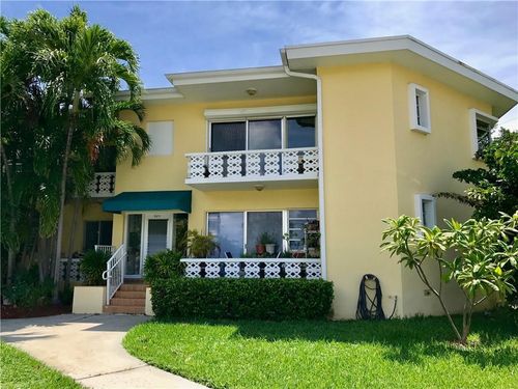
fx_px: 419
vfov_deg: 49.7
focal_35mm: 28
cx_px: 259
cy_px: 194
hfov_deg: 63.4
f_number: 1.8
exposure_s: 1/1916
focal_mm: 3.99
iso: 20
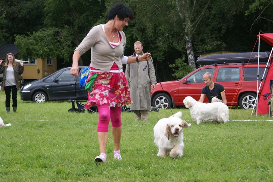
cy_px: 91
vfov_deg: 13.0
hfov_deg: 19.5
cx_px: 136
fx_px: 796
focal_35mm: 105
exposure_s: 1/125
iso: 100
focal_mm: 70
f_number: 5.6
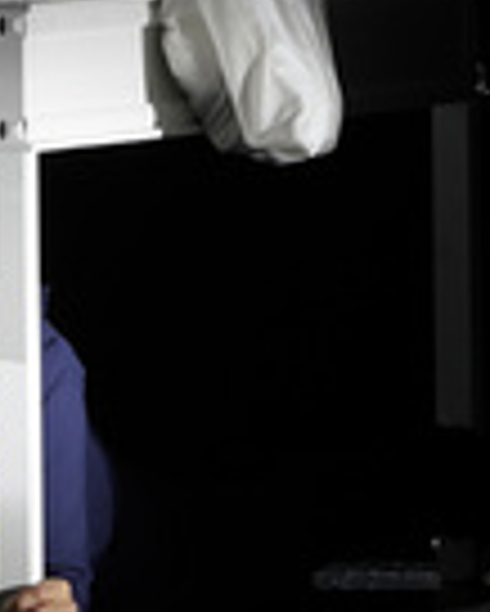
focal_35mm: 1025
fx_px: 18560
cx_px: -232
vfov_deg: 1.9
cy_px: 104
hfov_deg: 1.5
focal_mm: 329
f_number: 8
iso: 1600
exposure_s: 1/400
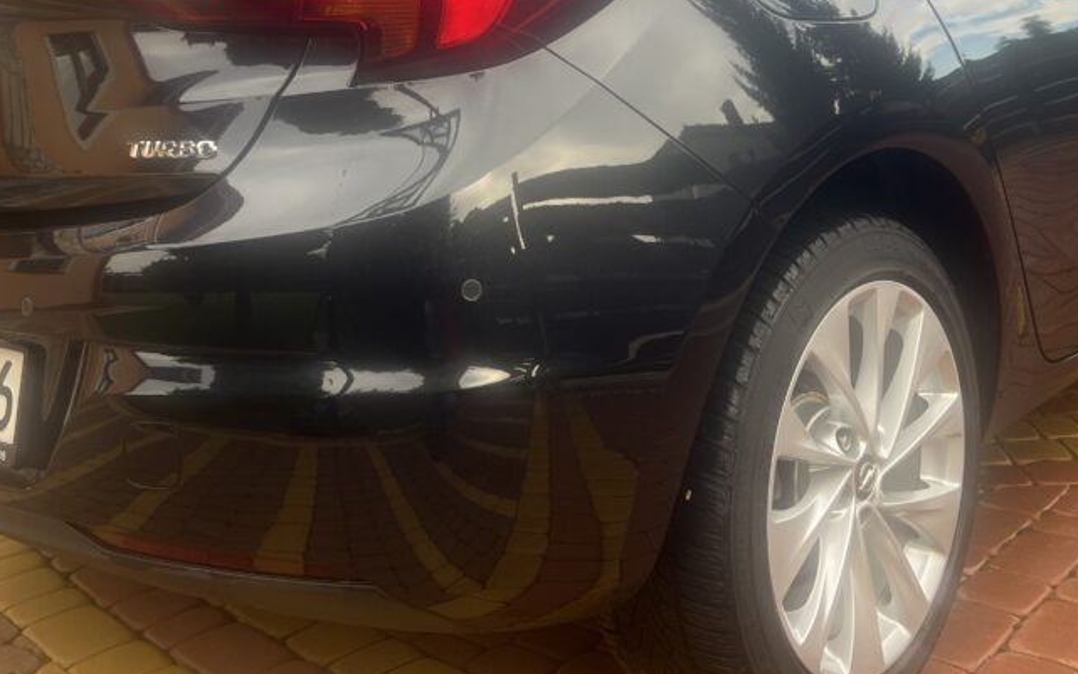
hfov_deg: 45.1
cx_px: 627
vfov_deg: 28.8
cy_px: 170
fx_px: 1293
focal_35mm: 44
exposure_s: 1/374
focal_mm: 5.7
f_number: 1.5
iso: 50
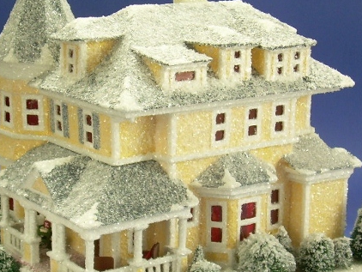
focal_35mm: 89
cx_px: 147
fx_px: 931
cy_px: 160
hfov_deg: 22.0
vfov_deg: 16.6
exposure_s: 1/3.4
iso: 50
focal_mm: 7.7
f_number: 3
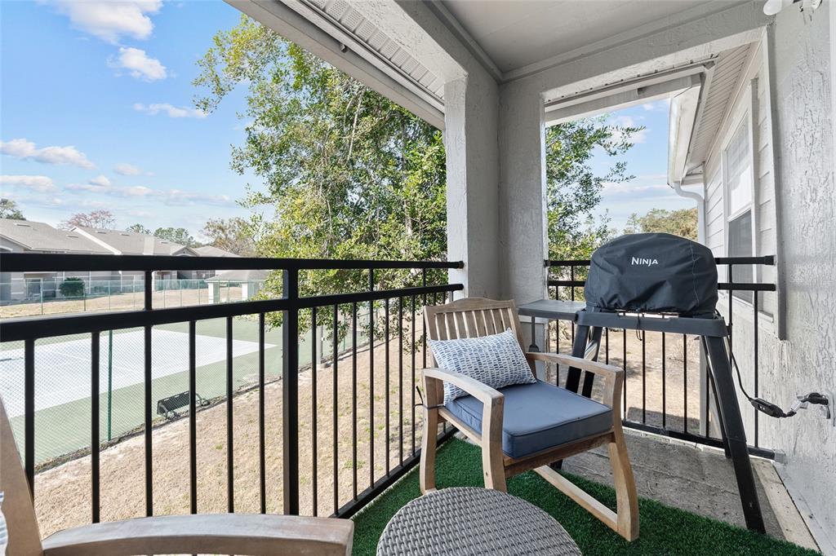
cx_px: 418
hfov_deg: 104.3
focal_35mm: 14
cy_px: 278
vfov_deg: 81.2
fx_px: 325
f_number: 7.1
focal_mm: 14
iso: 400
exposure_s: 1/60
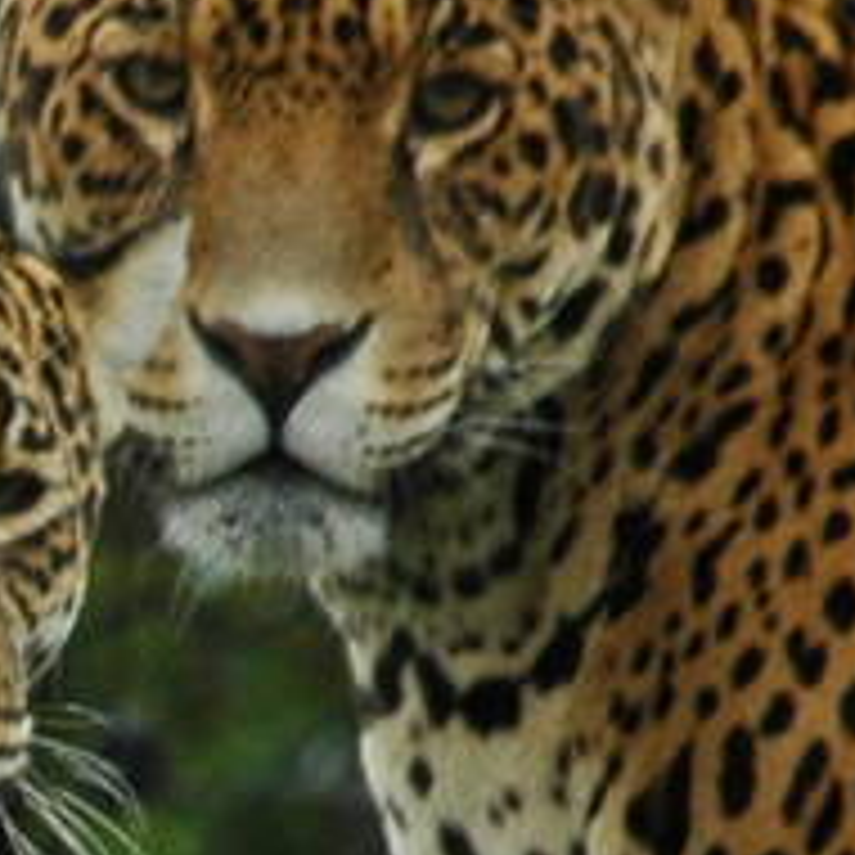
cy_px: 1132
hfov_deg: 0.6
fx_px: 80871
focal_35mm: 2894
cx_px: -832
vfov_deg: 0.6
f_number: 10
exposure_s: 1/400
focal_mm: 270
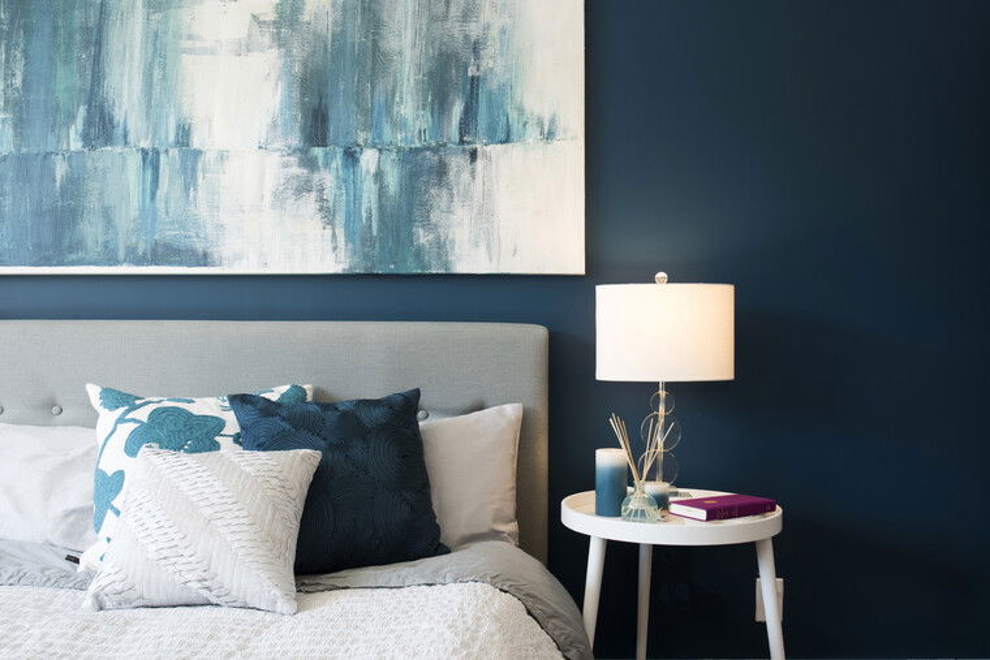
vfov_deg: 41.1
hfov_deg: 58.7
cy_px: 330
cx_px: 495
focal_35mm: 32
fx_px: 880
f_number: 11
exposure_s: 1/6
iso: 200
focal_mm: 32
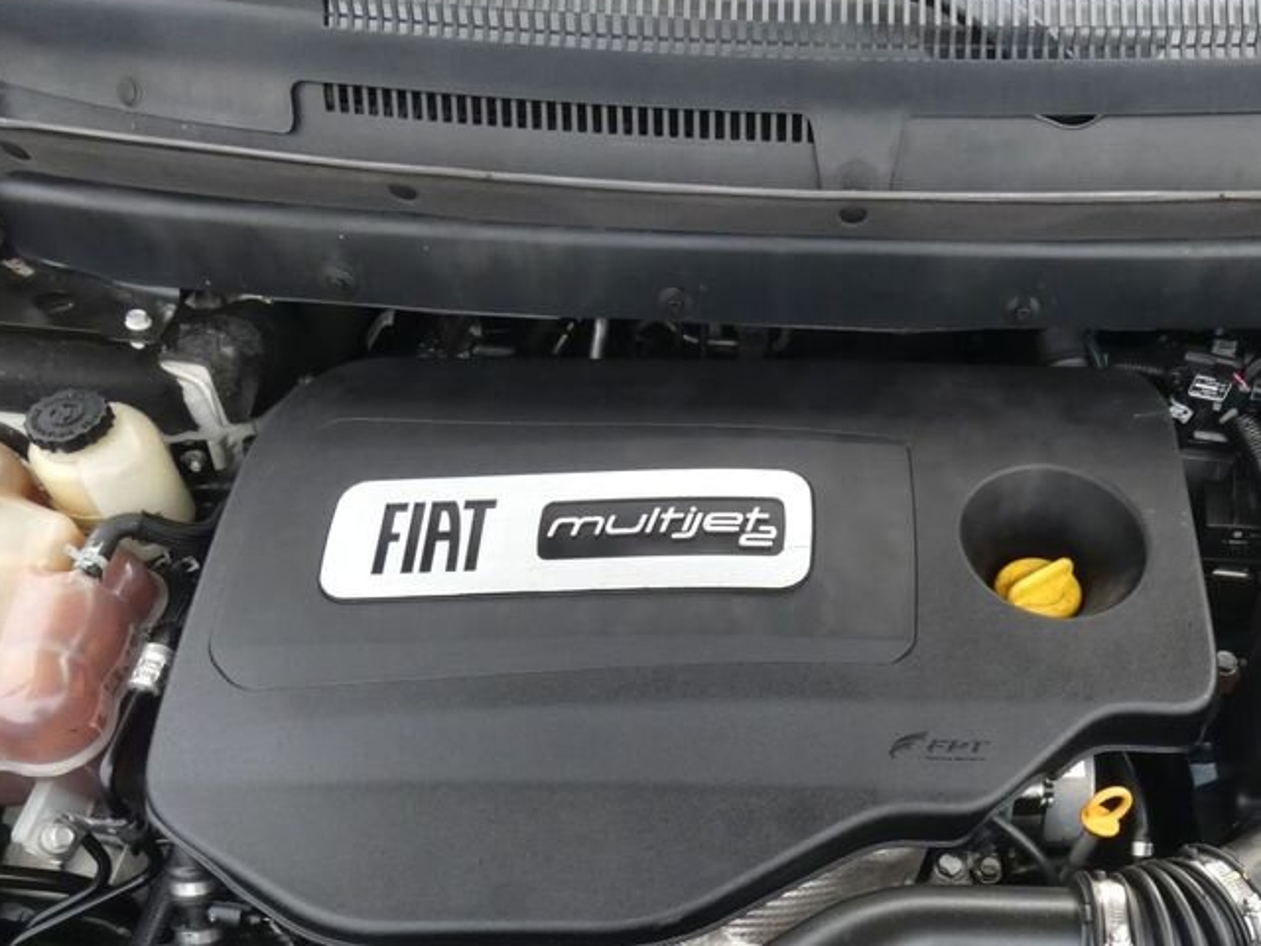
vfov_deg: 42.9
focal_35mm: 32
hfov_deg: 55.9
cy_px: 698
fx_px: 1166
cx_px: 810
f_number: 5.6
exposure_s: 1/60
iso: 320
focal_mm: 3.6
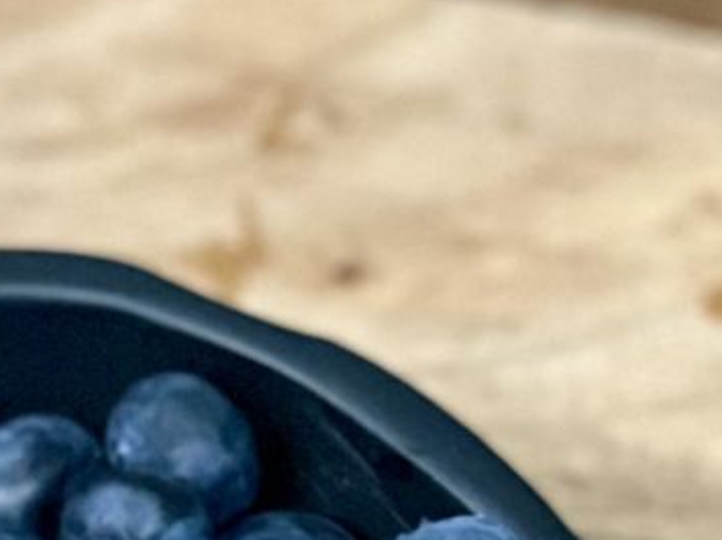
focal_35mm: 301
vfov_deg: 4.8
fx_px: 6274
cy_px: 1111
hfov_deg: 6.4
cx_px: -710
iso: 400
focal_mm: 6
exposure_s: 1/40
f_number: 2
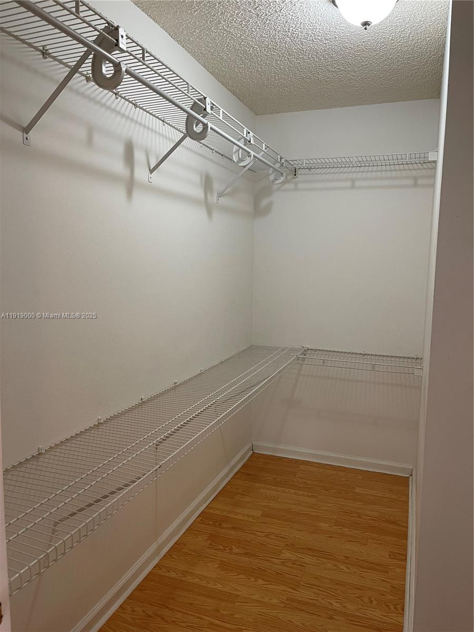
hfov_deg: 53.1
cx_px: 237
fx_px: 475
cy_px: 316
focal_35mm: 26
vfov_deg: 67.3
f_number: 1.6
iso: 100
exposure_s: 1/60
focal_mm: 5.1
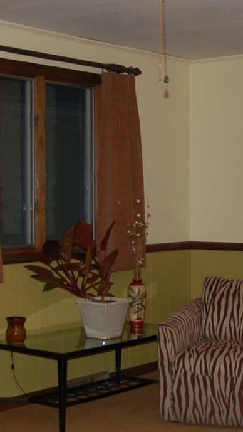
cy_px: 212
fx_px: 879
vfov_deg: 27.6
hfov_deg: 15.7
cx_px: 180
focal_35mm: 77
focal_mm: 31
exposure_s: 1/60
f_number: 4.5
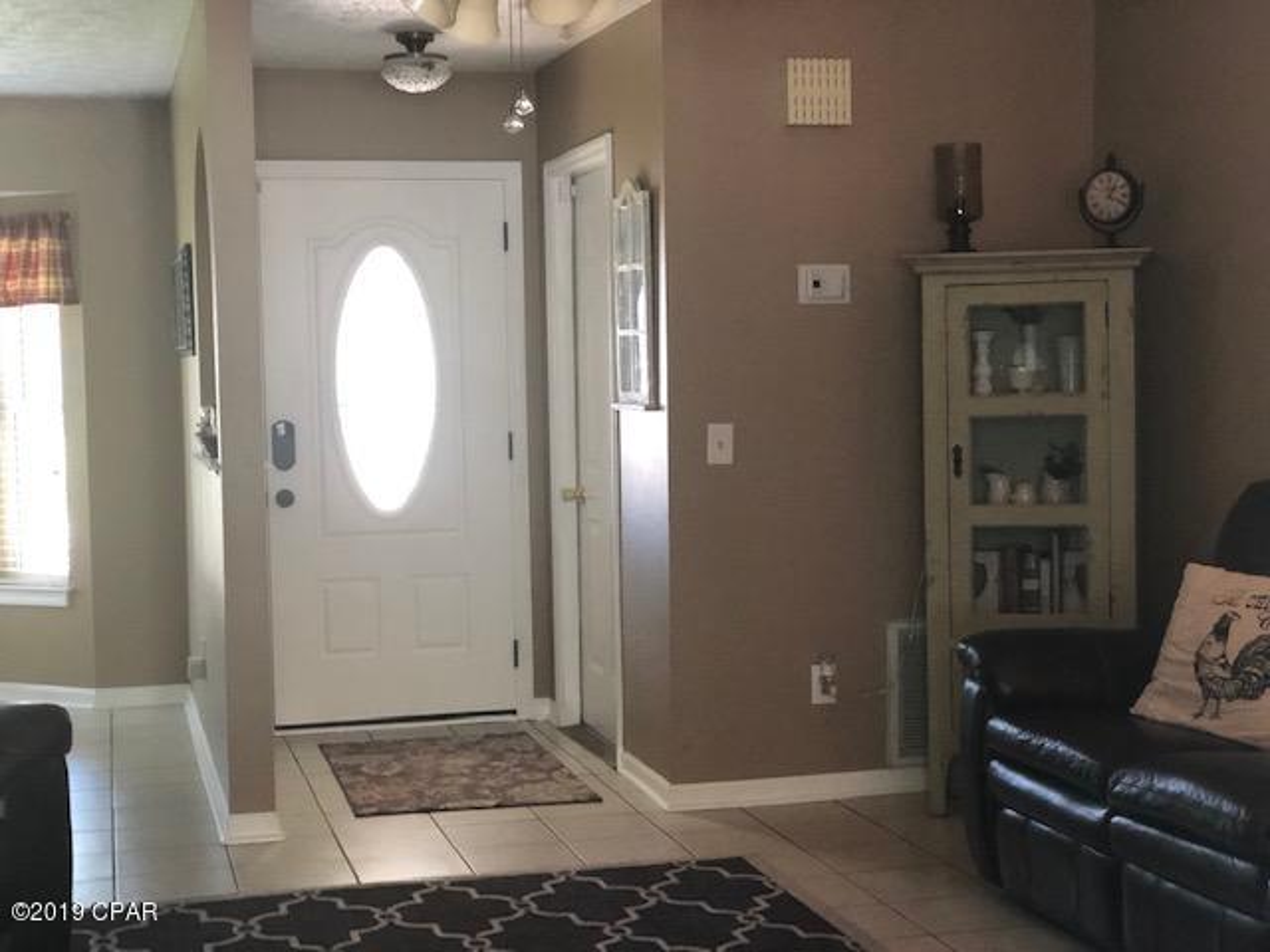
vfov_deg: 25.7
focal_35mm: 57
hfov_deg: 33.8
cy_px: 476
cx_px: 635
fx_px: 2091
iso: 320
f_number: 2.8
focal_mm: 6.6
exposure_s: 1/30
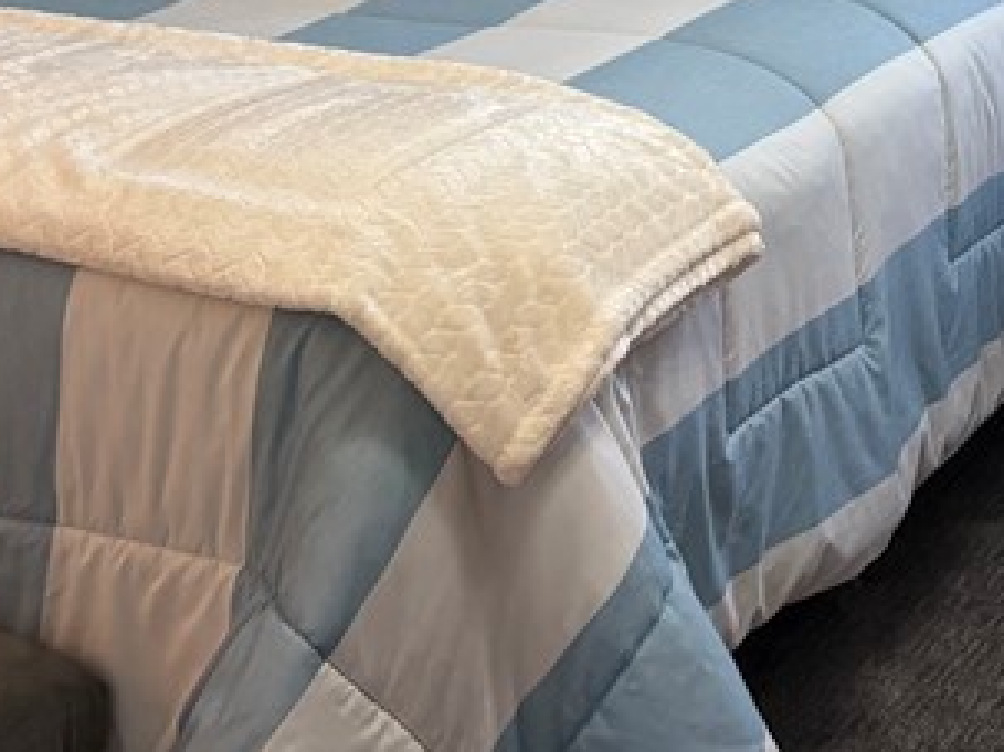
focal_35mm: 88
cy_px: -437
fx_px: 2551
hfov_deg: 21.7
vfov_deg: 15.3
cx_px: 908
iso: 160
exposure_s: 1/120
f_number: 1.6
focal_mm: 5.96
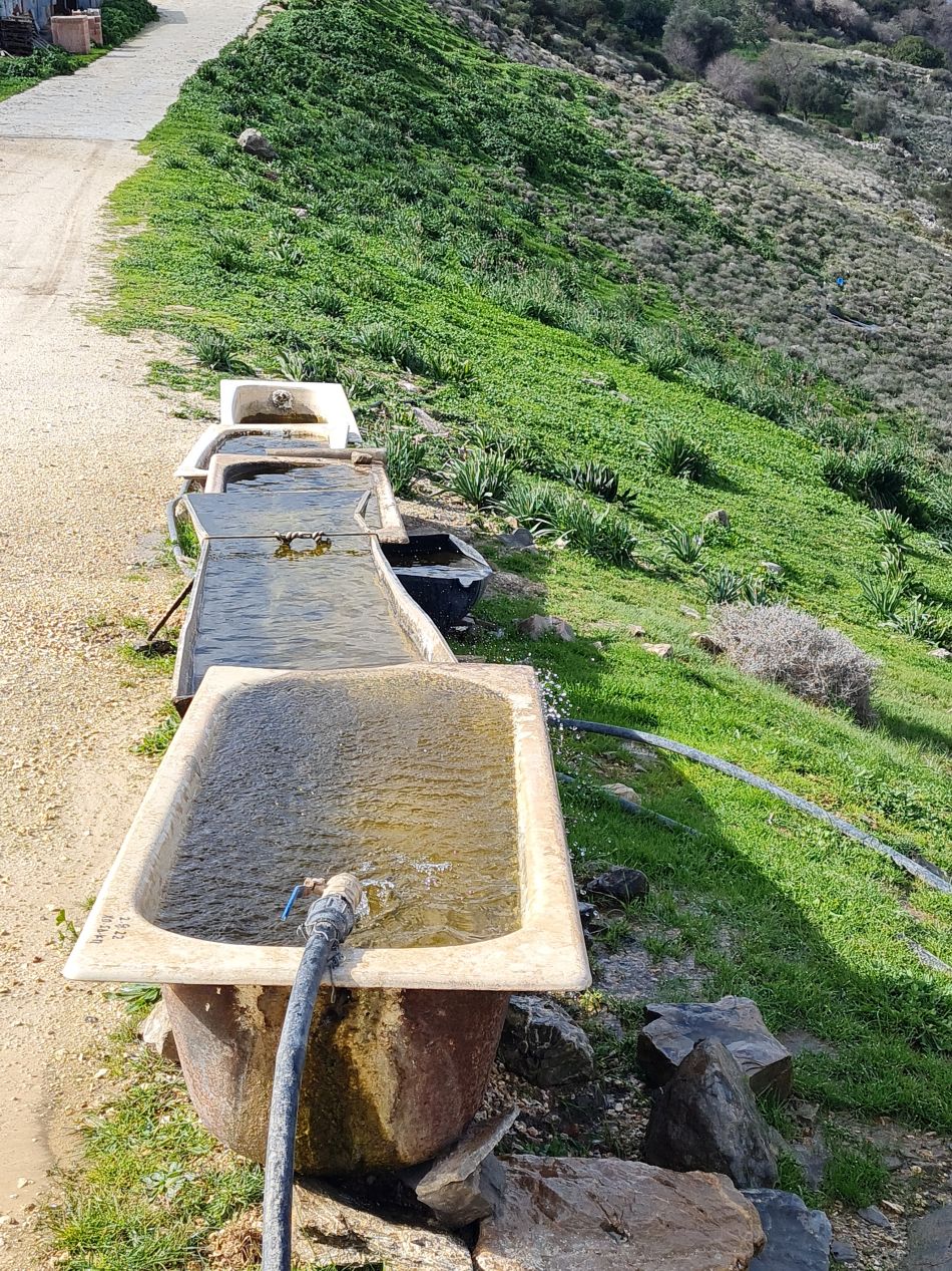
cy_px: 636
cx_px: 476
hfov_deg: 53.1
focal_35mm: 26
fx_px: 954
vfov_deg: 67.3
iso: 50
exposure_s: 1/2128
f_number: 1.8
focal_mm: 5.4
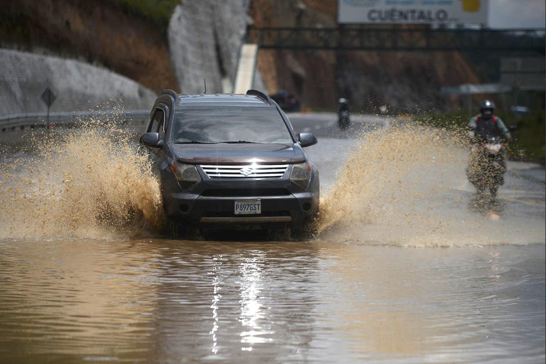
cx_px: 273
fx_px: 3034
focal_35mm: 200
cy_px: 182
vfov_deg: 6.9
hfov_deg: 10.3
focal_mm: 200
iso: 125
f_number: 4
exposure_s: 1/4000
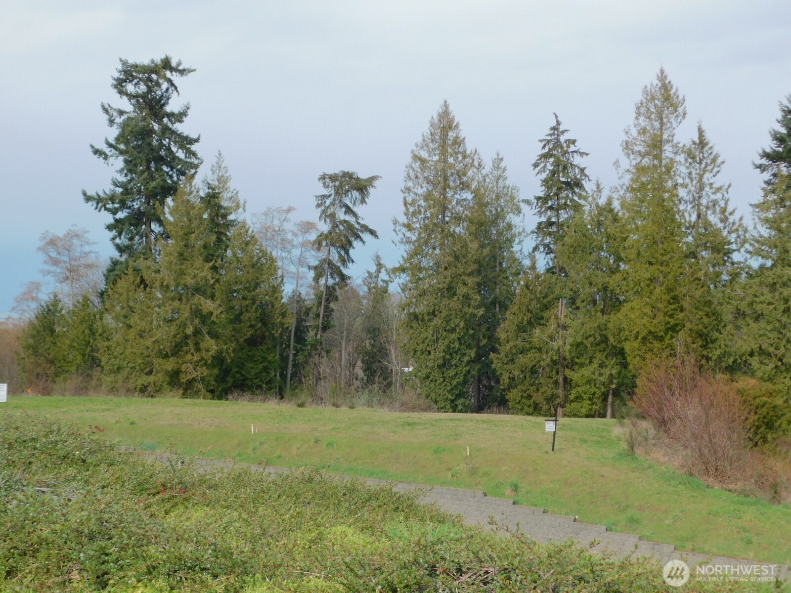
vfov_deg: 24.8
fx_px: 1348
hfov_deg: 32.7
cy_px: 296
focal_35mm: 59
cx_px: 396
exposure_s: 1/640
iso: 125
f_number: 4
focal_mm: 10.4
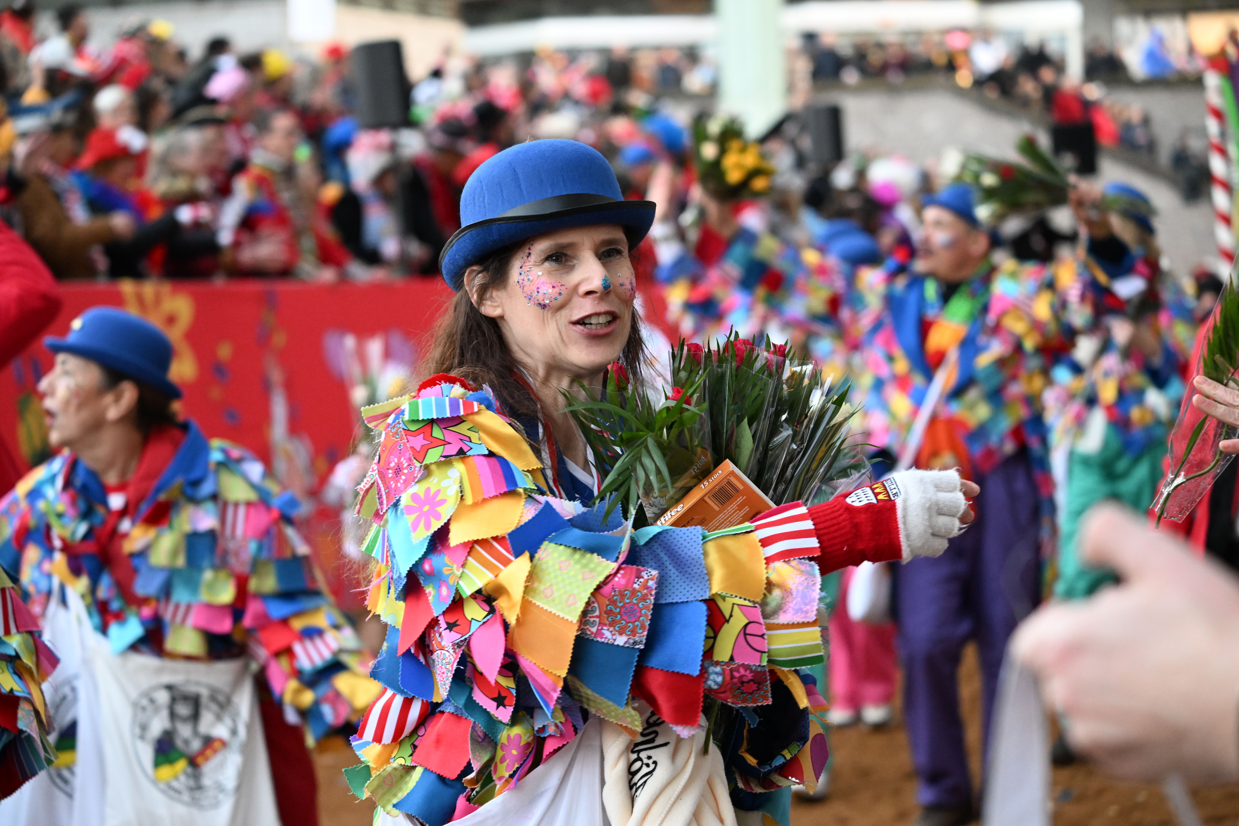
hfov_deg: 20.4
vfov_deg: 13.7
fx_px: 3441
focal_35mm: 100
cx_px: 620
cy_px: 413
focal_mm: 100
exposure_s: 1/400
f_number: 5
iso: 4500
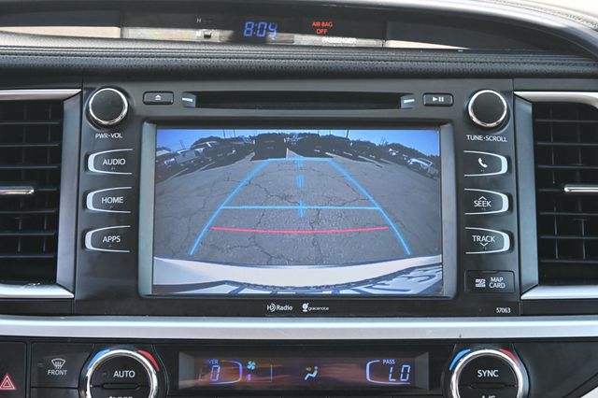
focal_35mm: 75
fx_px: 1245
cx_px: 299
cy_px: 199
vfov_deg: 18.2
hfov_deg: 27.0
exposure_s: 1/125
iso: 1600
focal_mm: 50
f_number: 6.3
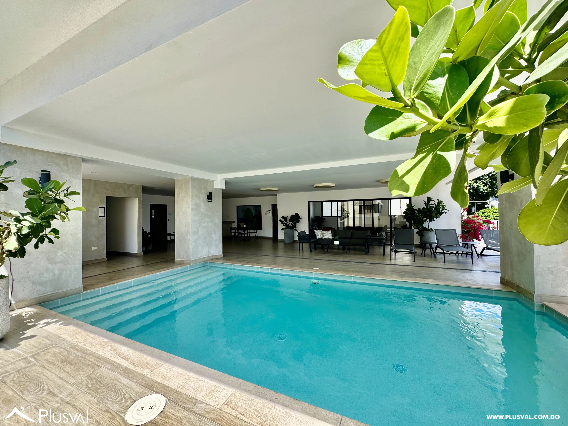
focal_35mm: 14
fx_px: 230
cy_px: 213
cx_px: 284
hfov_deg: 102.1
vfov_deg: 85.7
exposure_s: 1/364
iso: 40
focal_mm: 2.22
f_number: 2.2
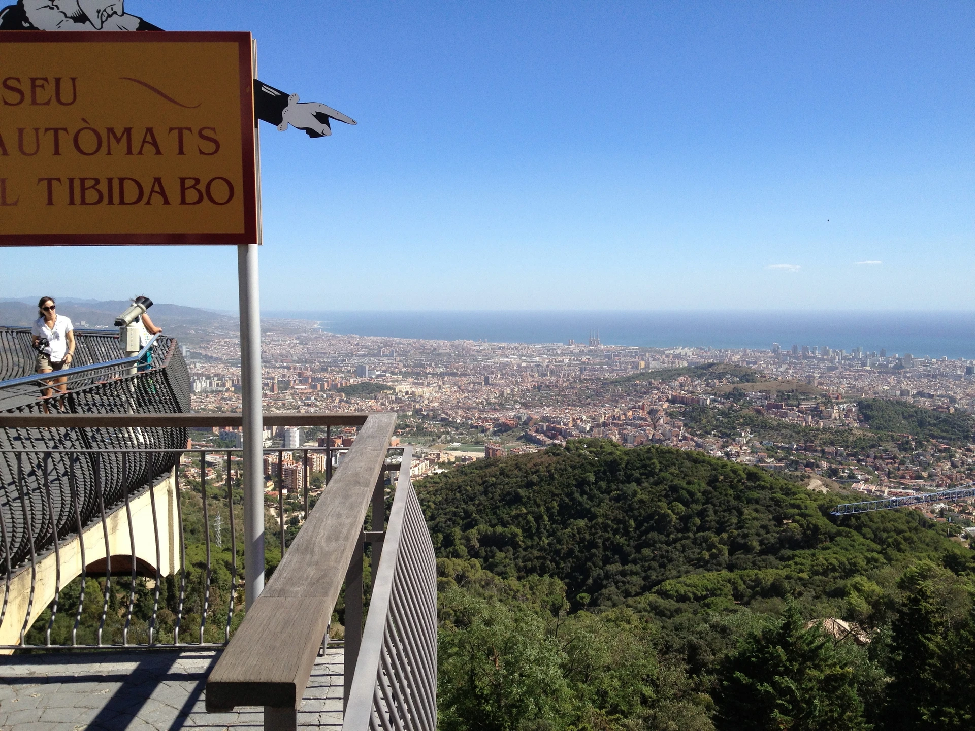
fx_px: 986
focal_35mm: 35
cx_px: 488
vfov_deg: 40.7
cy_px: 366
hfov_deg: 52.6
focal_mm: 4.28
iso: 50
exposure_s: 1/1623
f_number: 2.4
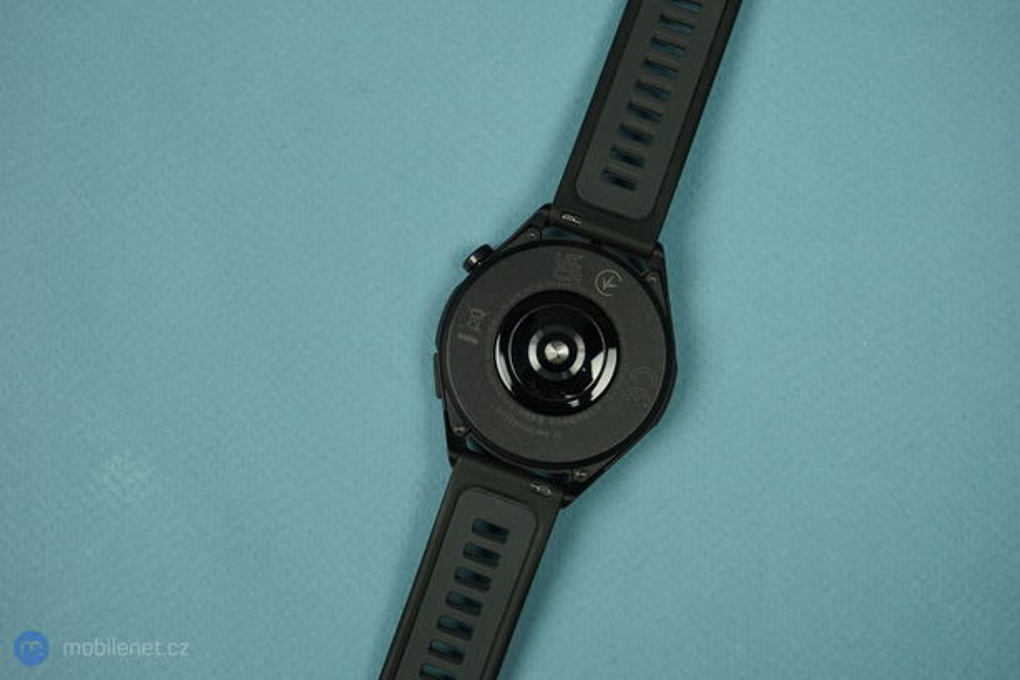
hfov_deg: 40.4
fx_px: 1388
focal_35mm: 49
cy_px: 340
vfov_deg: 27.5
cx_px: 510
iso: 1000
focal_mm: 49
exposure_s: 1/200
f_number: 6.3
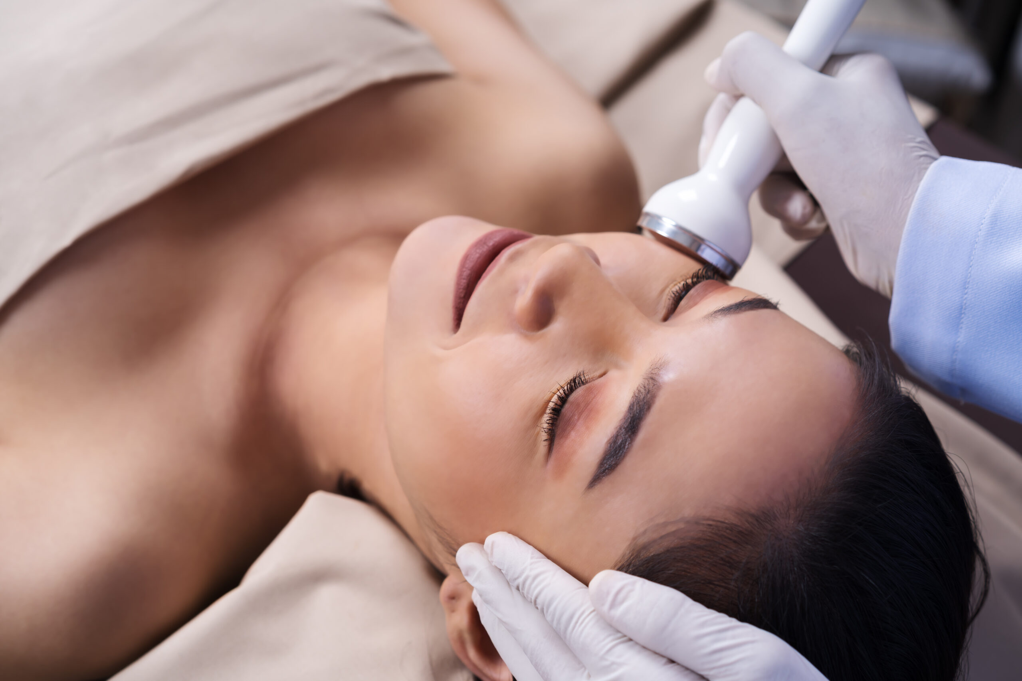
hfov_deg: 36.2
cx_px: 511
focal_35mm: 55
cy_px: 340
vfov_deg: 24.6
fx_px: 1561
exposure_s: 1/125
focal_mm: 55
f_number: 4.5
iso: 100
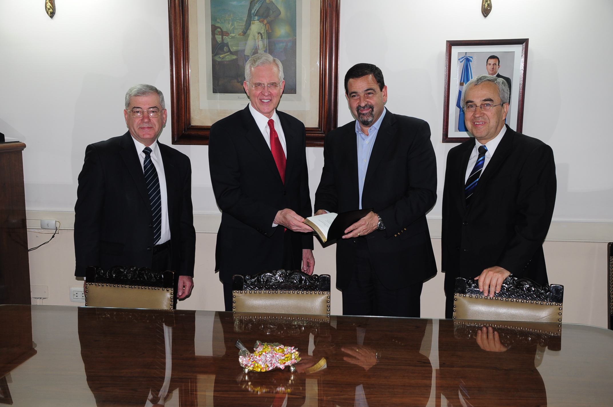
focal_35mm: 39
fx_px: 663
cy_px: 204
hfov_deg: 49.6
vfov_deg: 34.1
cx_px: 306
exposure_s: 1/60
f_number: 5.6
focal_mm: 26
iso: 320
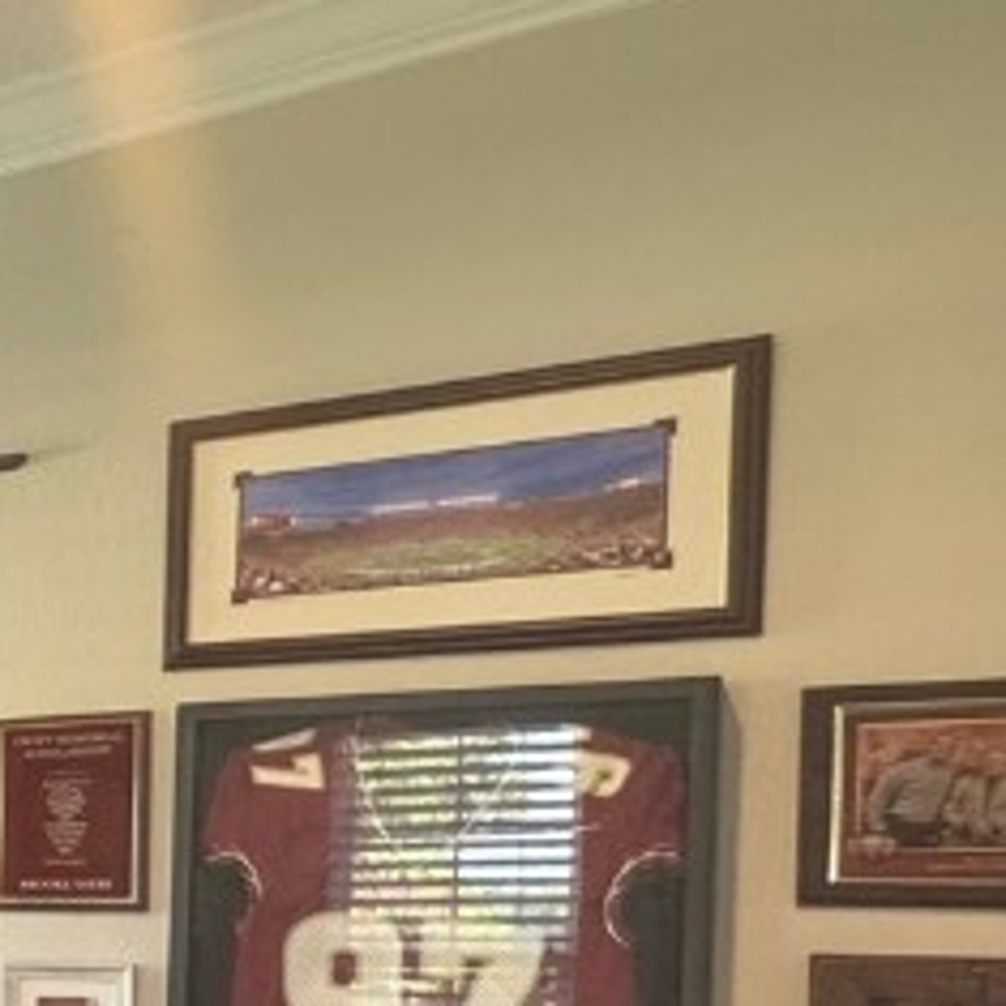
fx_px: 1775
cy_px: 908
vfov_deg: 30.2
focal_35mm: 54
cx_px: -775
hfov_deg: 21.5
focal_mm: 2.22
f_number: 2.2
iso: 320
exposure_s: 1/60
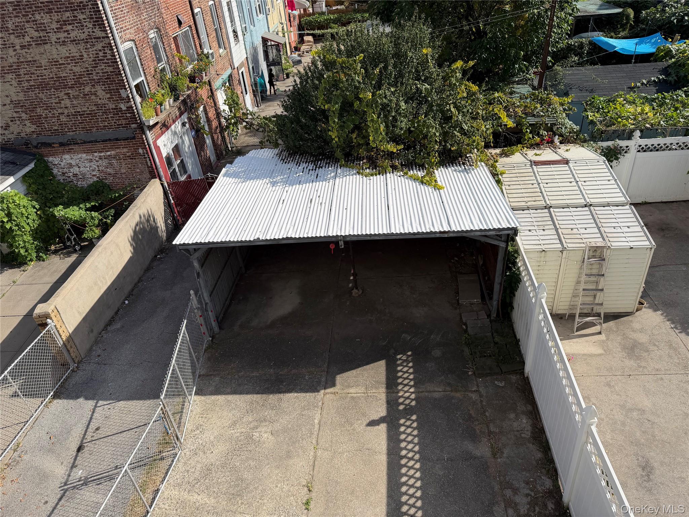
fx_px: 478
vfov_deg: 56.8
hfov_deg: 71.6
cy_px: 258
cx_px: 344
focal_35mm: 24
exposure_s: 1/5319
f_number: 1.78
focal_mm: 6.76
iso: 80
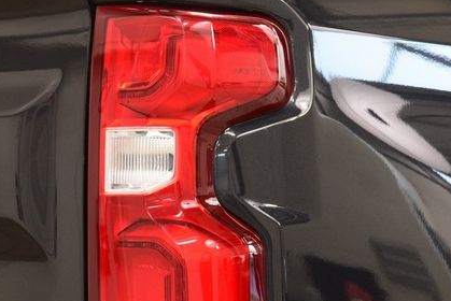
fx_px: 1780
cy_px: 203
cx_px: 150
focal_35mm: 142
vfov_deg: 9.7
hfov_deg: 14.4
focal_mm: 62
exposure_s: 1/30
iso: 1600
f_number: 5
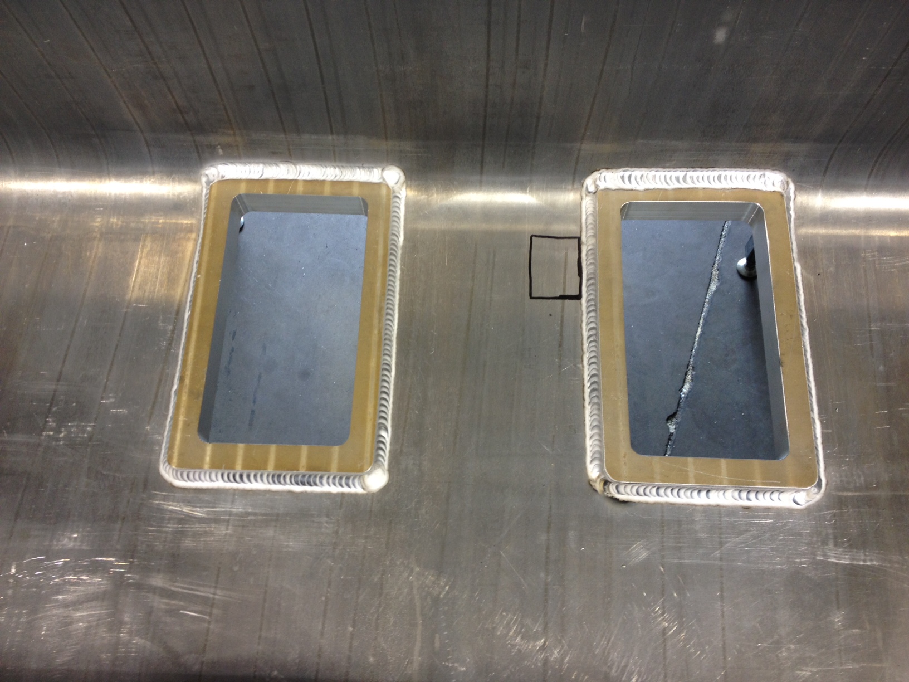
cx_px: 454
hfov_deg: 52.6
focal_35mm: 35
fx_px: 919
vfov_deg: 40.7
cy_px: 341
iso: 64
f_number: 2.4
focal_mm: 4.28
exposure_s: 1/30
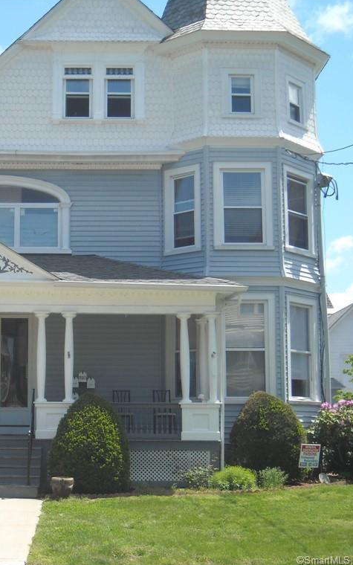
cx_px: 23
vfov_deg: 29.4
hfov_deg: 18.3
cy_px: 282
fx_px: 1077
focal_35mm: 70
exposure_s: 1/161
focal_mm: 7.92
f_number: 6.3
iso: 64
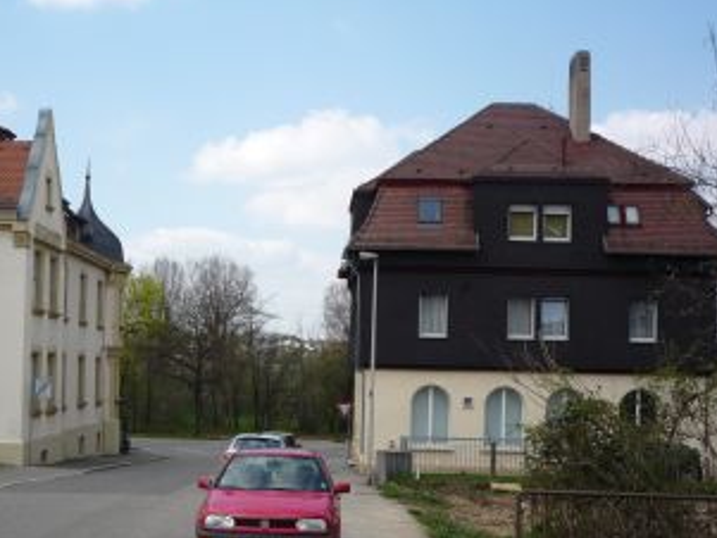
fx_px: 1057
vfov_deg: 28.4
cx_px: 245
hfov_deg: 37.1
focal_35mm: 51
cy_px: 367
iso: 100
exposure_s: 1/400
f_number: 4.5
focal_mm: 5.2
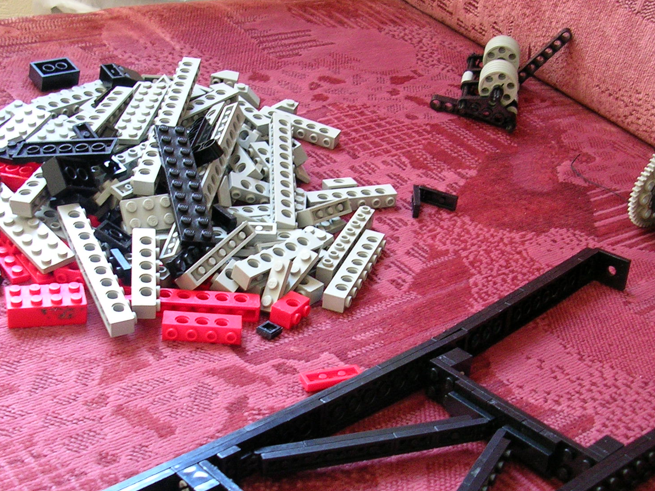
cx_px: 344
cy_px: 314
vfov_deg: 27.4
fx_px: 1003
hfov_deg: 36.2
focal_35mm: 53
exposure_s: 1/5.6
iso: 113
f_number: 2.8
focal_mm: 5.8
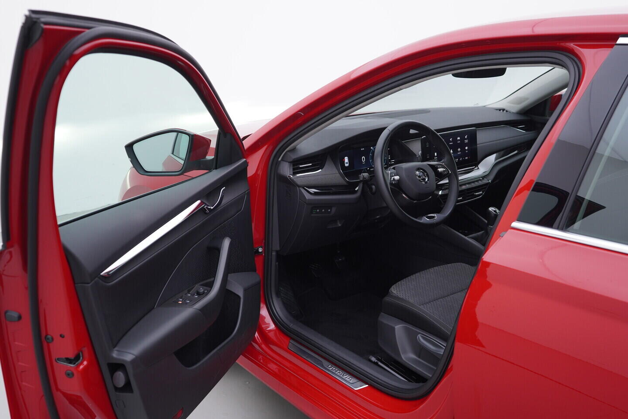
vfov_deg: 36.9
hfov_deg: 53.1
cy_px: 210
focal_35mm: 36
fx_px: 628
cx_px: 314
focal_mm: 24
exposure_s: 1/60
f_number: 3.2
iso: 125
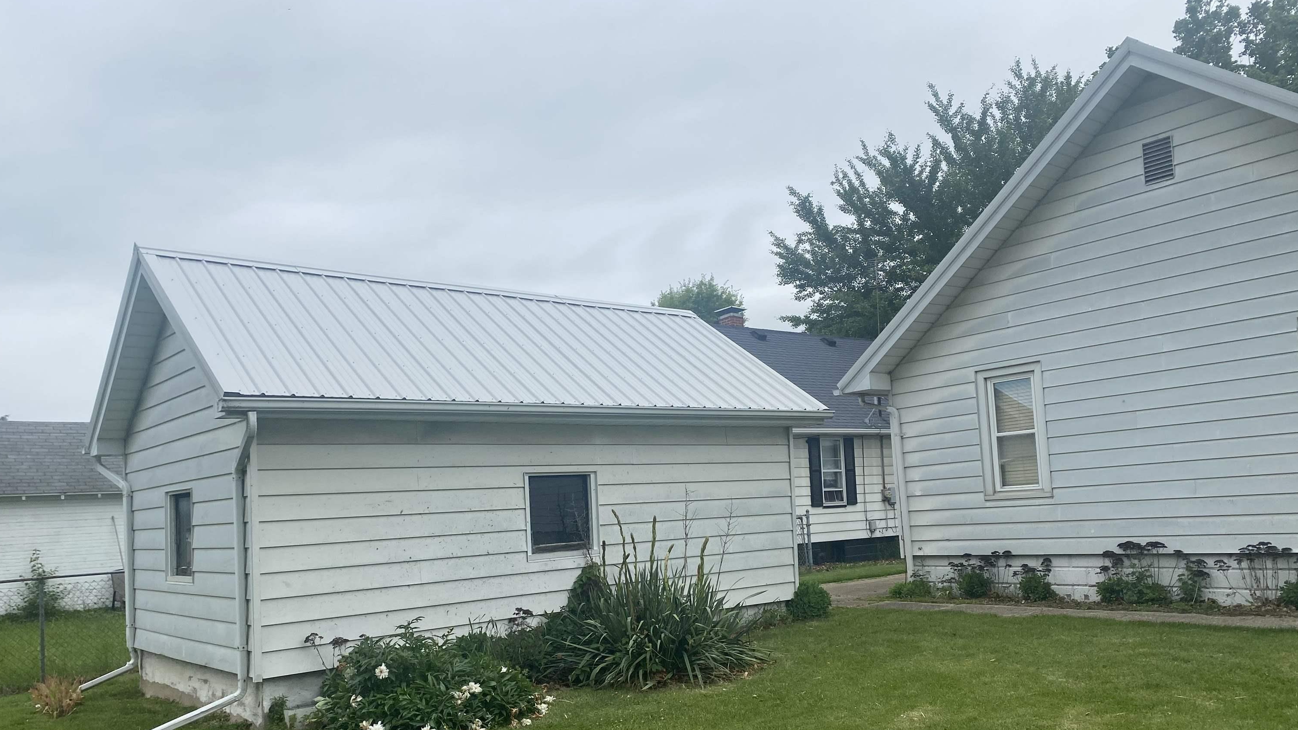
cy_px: 466
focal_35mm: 29
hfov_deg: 66.1
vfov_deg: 39.8
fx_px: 998
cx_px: 653
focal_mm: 4.25
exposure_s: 1/3401
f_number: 1.8
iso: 32
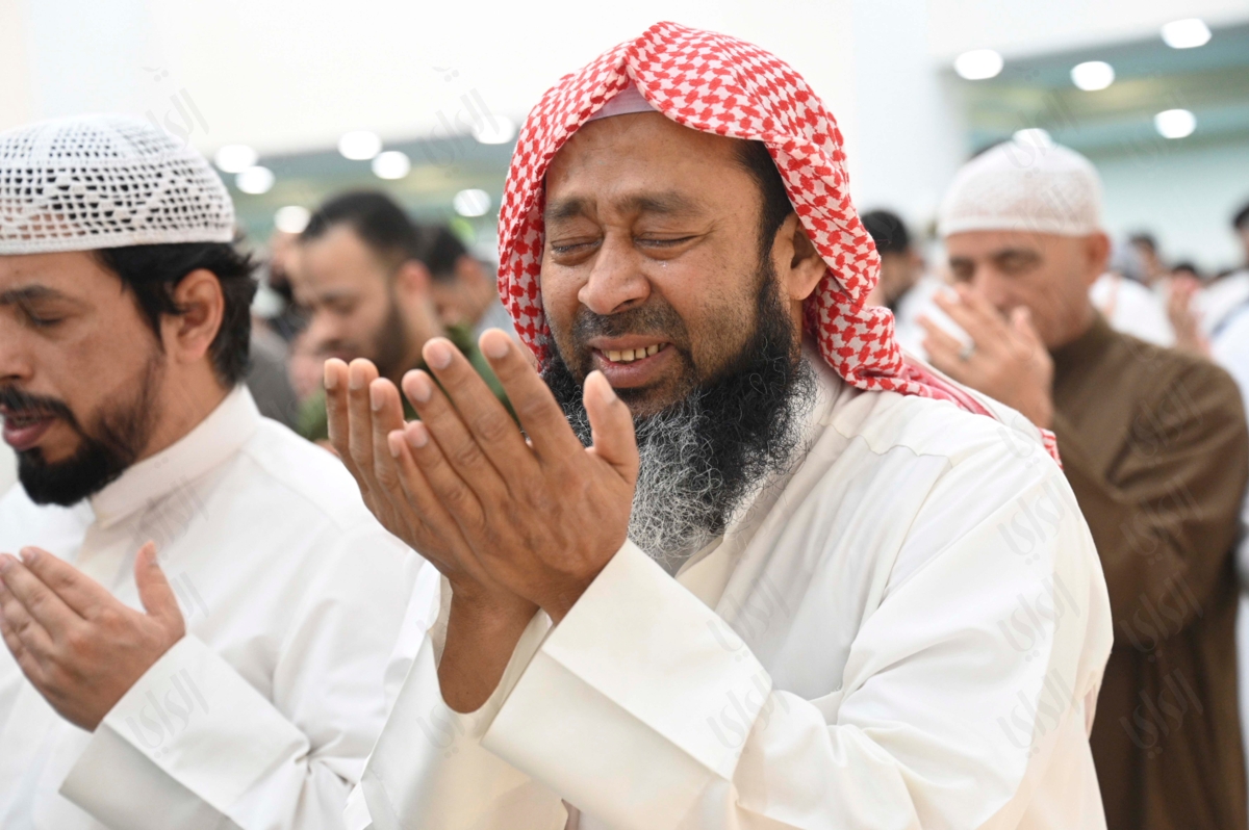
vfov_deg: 25.0
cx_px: 624
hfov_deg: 36.9
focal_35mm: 54
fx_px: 1872
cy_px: 415
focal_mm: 54
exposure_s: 1/100
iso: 2000
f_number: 4
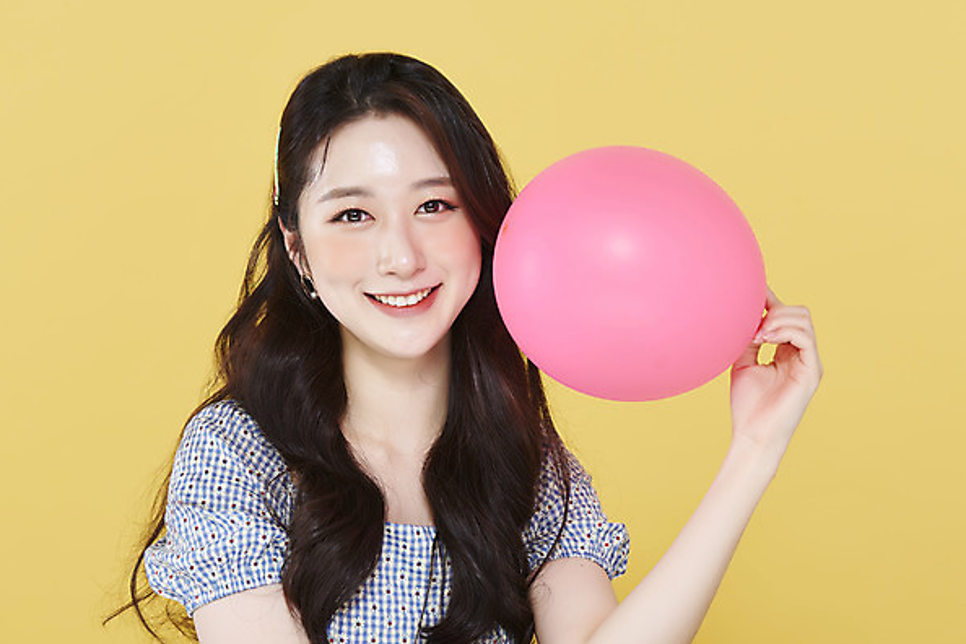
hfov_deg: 19.3
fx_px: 2844
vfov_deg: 12.9
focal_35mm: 106
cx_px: 482
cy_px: 320
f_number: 11
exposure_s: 1/125
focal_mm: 105
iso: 64
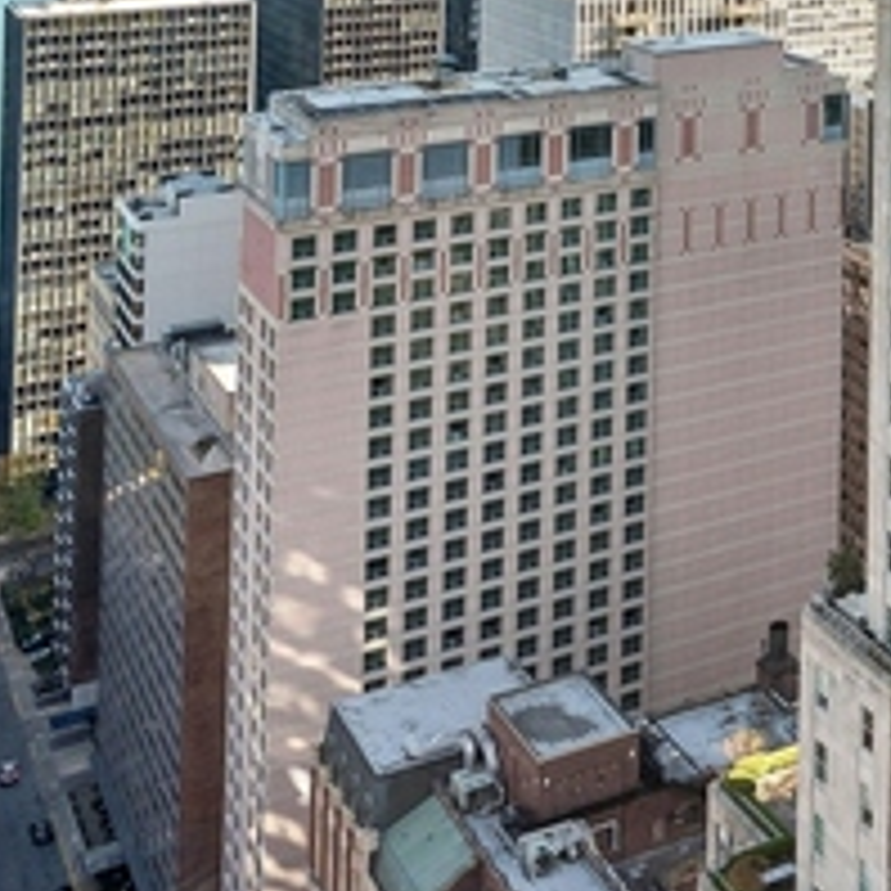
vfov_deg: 22.8
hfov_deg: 22.6
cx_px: 1262
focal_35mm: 65
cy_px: -342
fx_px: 1893
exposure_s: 1/30
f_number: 10
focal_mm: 14
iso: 100
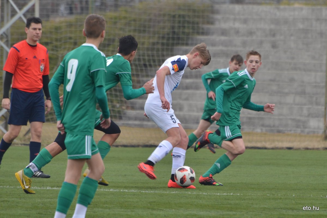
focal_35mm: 450
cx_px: 164
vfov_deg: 3.1
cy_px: 109
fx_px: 4089
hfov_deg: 4.6
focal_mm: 300
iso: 400
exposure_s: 1/500
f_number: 6.3
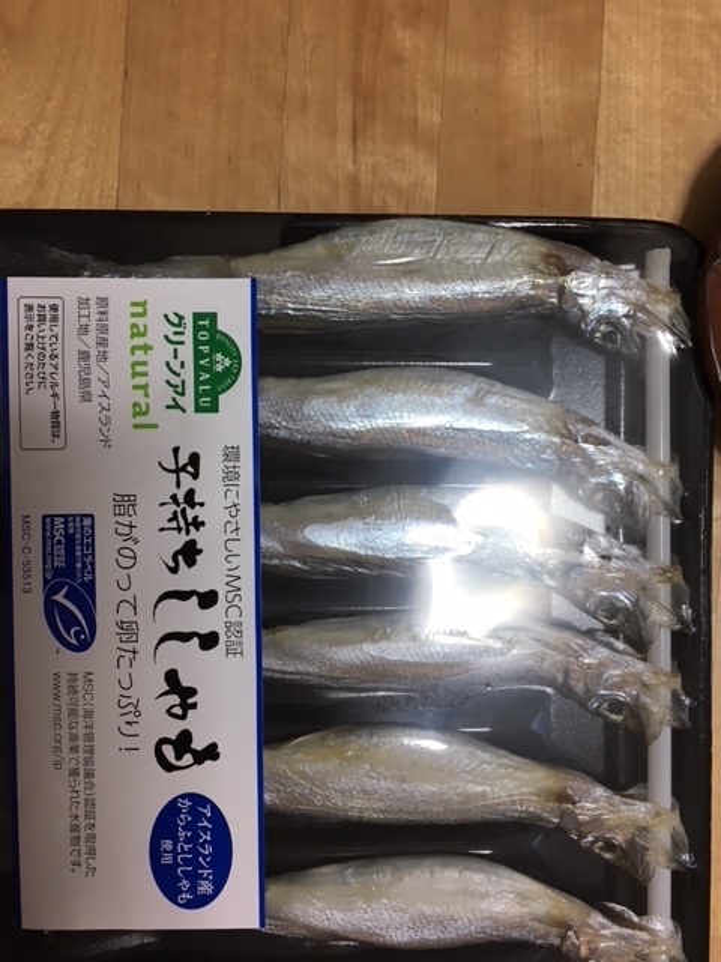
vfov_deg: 61.7
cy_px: 481
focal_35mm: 29
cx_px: 360
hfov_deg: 48.2
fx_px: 805
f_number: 2.2
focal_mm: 4.15
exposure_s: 1/30
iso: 25
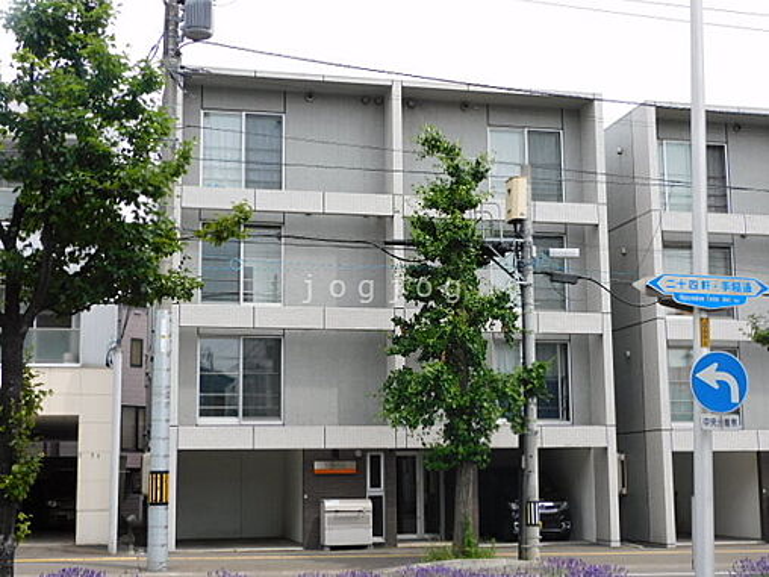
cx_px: 384
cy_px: 288
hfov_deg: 34.9
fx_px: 1222
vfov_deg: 26.6
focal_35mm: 55
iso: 125
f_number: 4
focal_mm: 9.9
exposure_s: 1/640
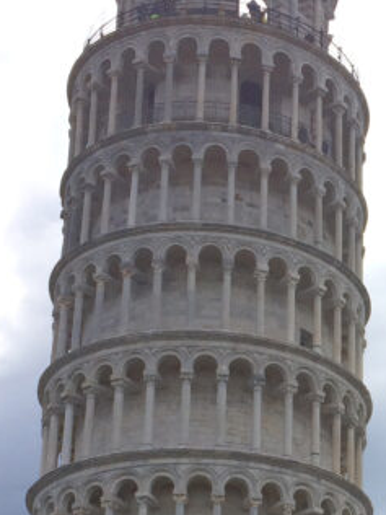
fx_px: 1398
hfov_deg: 15.0
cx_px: 502
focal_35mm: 94
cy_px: 481
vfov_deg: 20.4
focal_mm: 4.15
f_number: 2.2
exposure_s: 1/2283
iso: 32
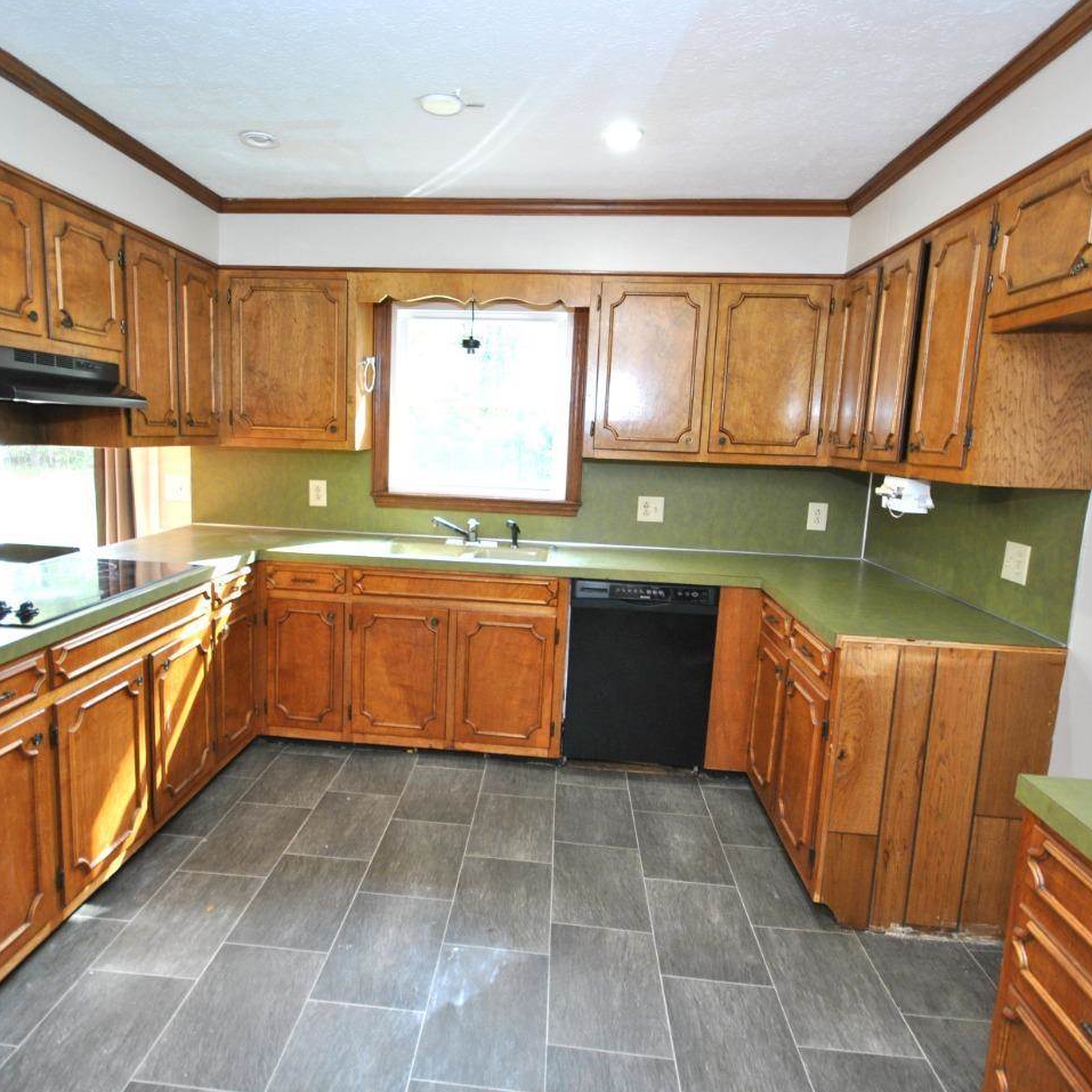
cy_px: 541
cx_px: 480
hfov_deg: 74.5
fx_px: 714
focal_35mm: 20
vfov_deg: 74.8
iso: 250
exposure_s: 1/30
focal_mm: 10
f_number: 4
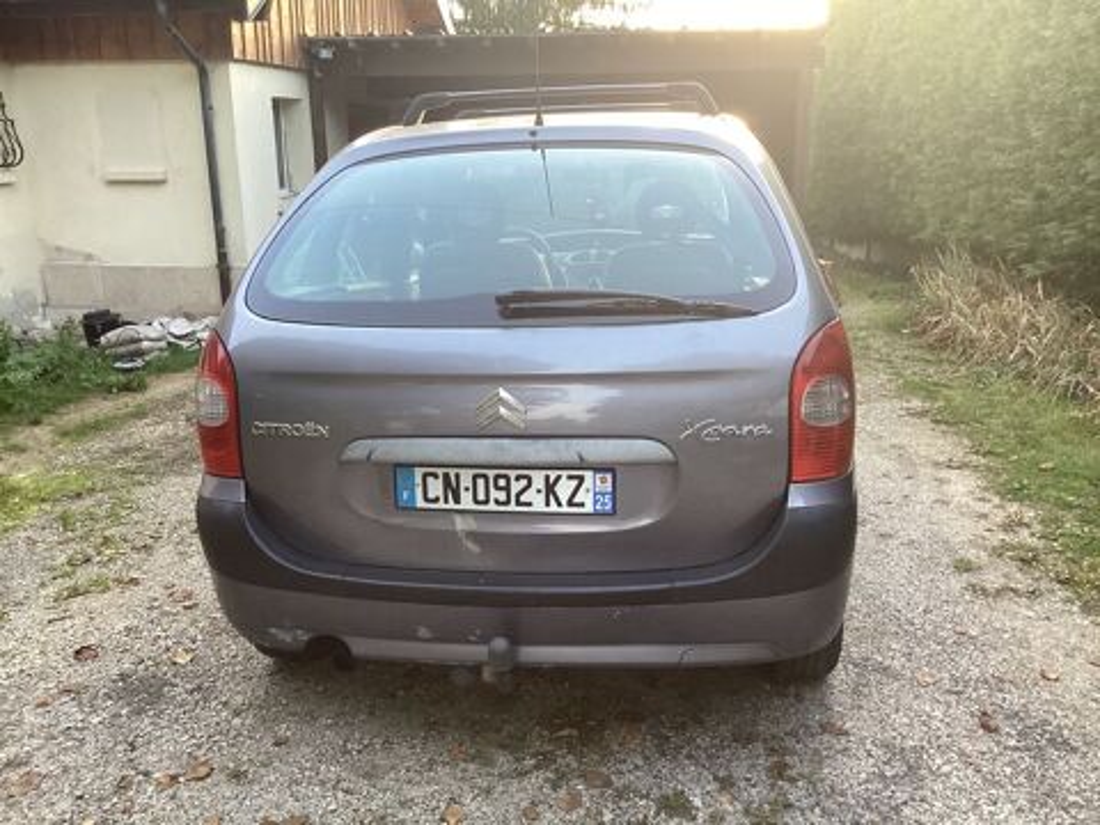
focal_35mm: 31
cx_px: 550
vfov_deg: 45.4
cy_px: 412
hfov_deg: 58.4
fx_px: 985
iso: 100
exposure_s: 1/100
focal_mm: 3.3
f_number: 2.4
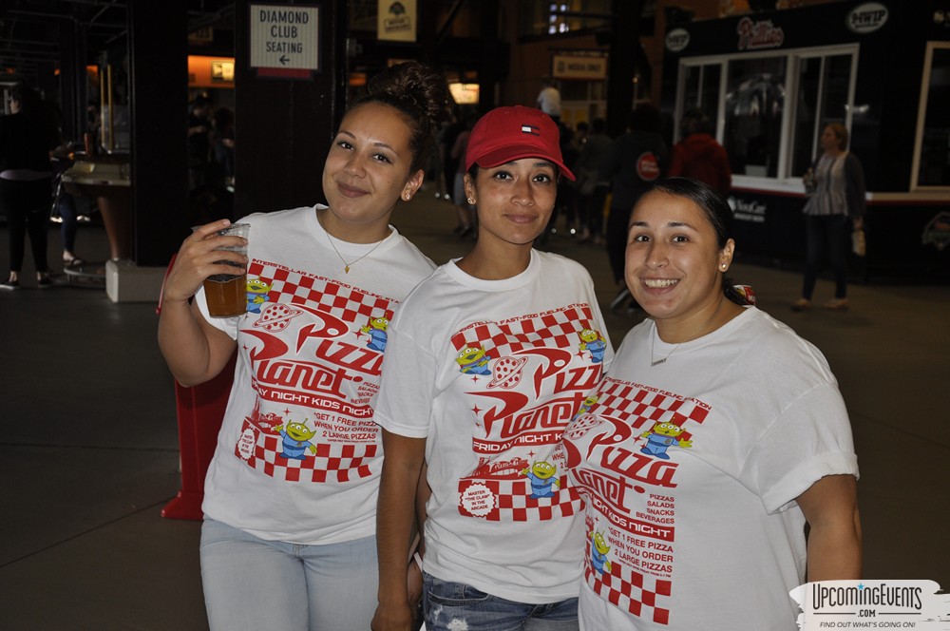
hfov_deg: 38.9
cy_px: 316
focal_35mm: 51
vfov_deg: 26.4
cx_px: 475
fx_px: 1344
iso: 400
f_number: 4.2
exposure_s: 1/60
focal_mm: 34
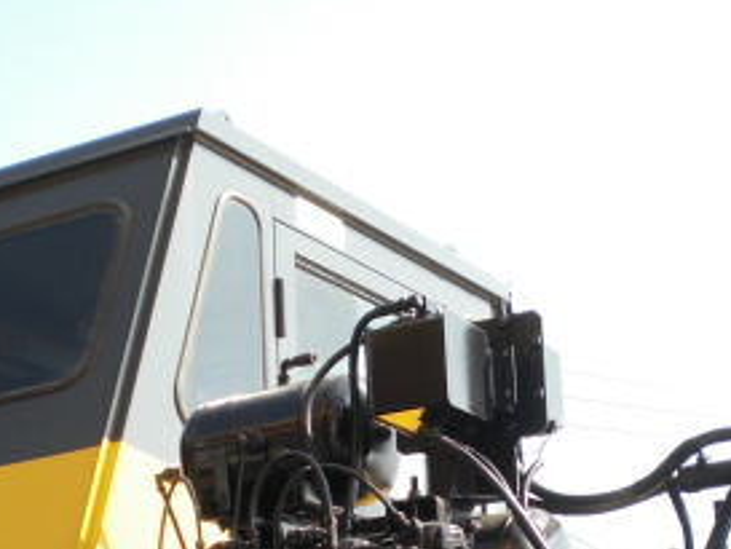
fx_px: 1880
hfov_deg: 21.9
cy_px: 635
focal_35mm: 89
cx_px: 525
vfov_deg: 16.0
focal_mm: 6.3
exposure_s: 1/320
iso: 64
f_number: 3.1
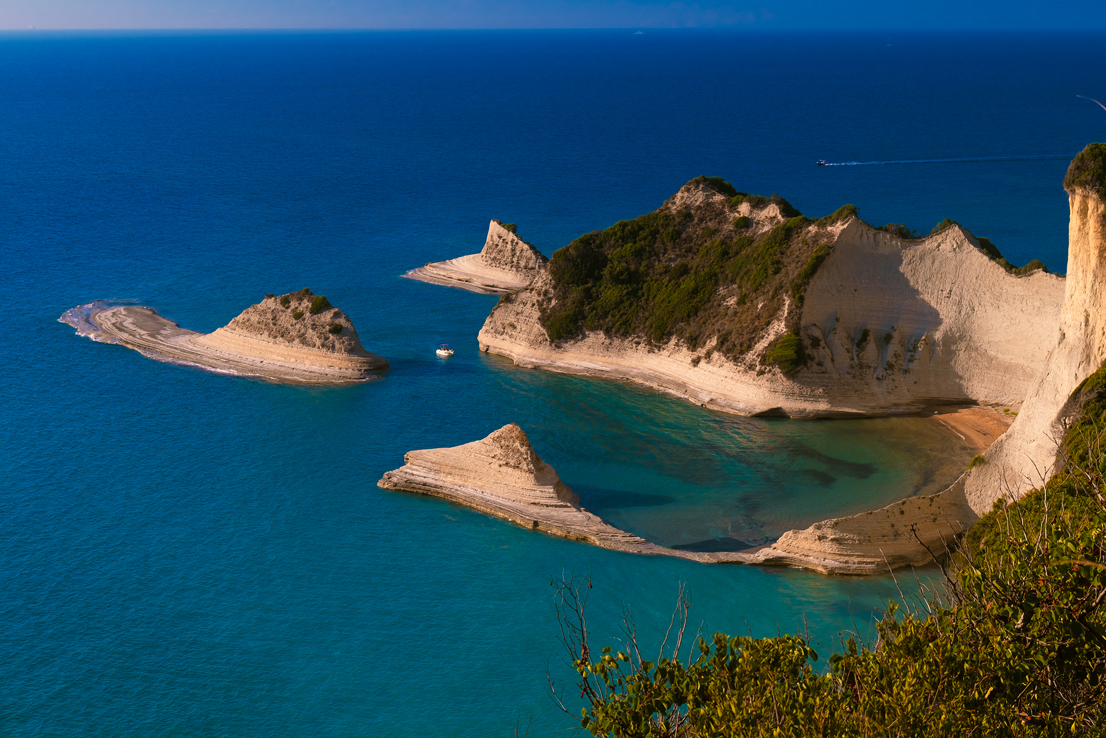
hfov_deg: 34.5
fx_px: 1782
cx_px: 553
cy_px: 369
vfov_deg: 23.4
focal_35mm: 58
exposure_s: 1/250
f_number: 8
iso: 160
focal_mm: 38.8
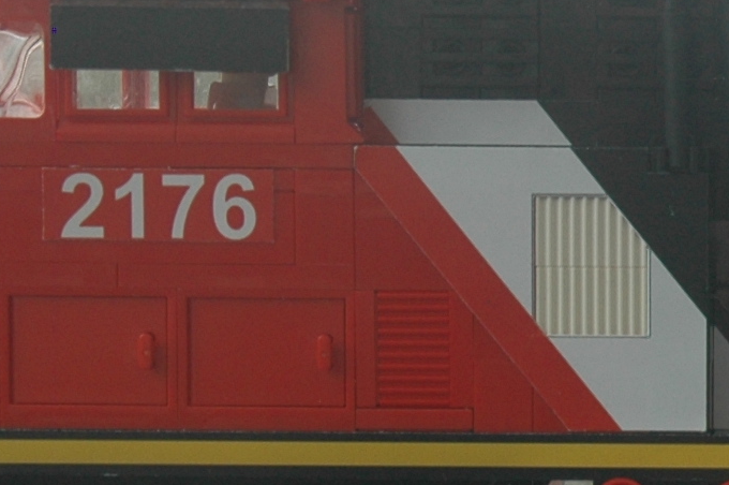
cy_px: 388
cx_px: 1095
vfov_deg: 7.6
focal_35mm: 179
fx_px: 3625
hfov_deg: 11.0
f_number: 5
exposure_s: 1/100
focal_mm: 27
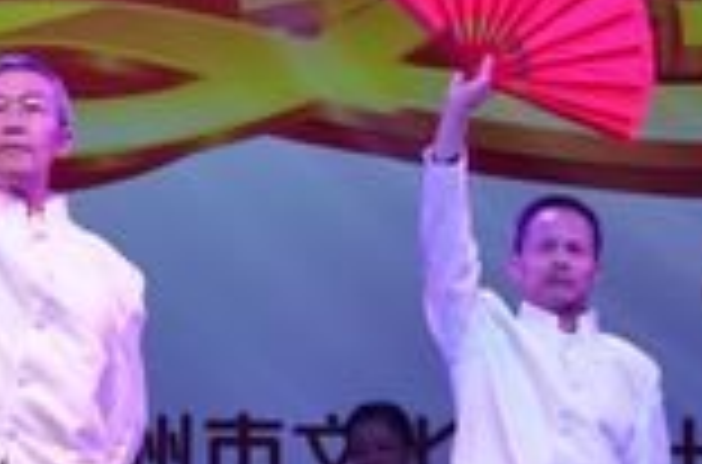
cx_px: 27
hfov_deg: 8.5
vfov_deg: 5.7
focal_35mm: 241
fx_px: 4685
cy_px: 214
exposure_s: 1/125
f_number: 5.6
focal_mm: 50
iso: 360
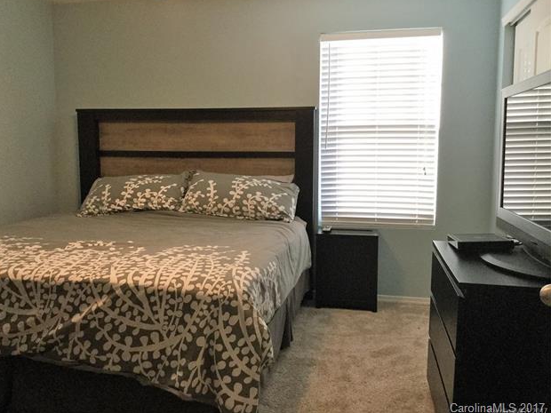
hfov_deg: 56.8
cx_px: 268
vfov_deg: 44.2
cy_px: 203
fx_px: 509
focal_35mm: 32
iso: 50
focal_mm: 3.3
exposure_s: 1/30
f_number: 2.4
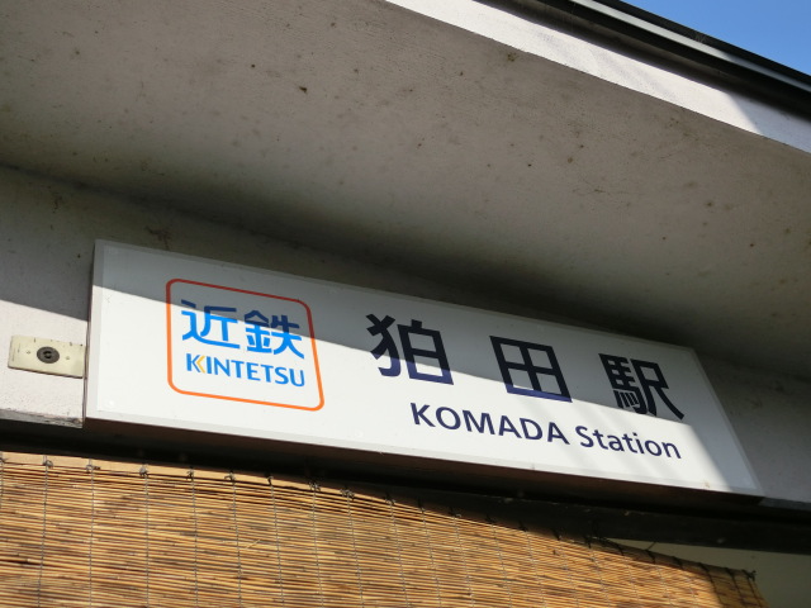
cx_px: 406
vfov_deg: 32.2
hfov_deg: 42.1
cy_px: 304
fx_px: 1054
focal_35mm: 45
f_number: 4.4
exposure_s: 1/640
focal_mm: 8
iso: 80
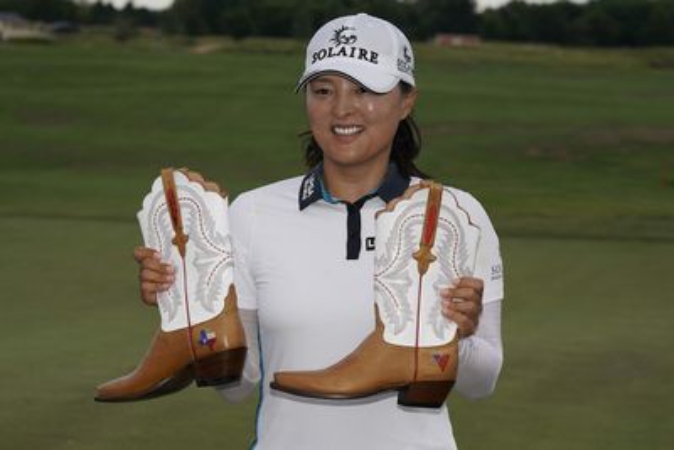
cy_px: 225
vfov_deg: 13.1
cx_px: 337
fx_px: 1966
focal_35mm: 105
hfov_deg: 19.4
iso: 200
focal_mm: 105
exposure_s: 1/250
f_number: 8
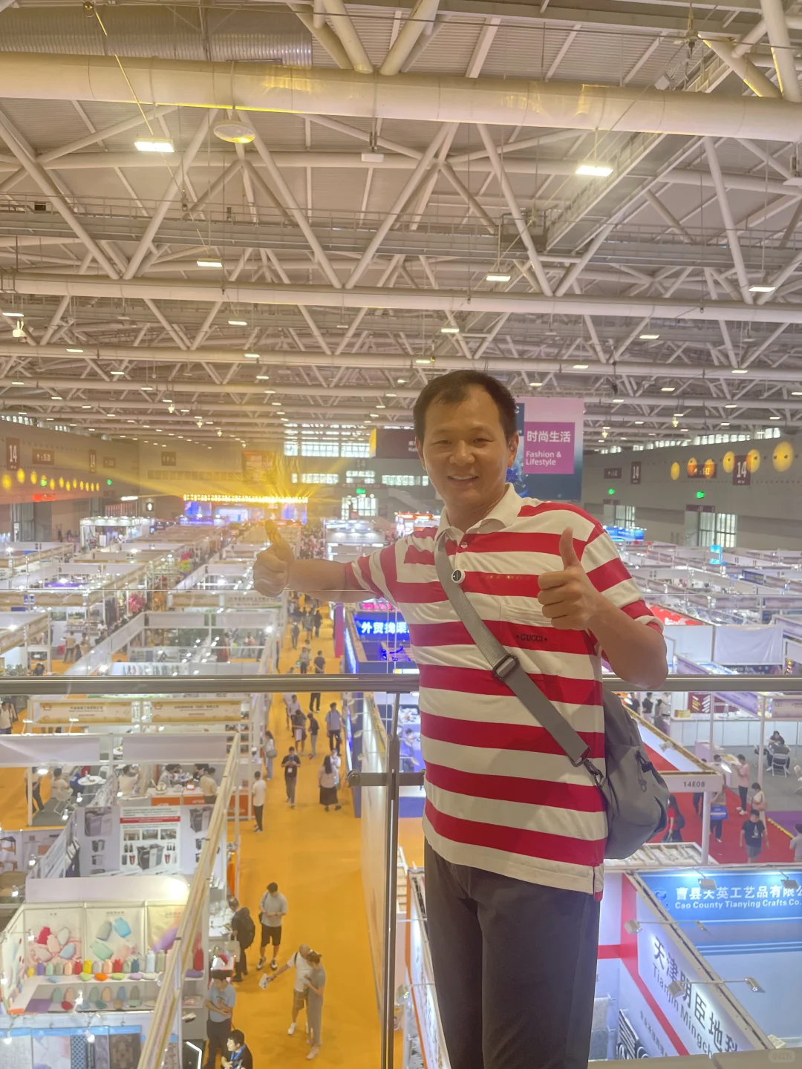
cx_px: 401
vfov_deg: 69.4
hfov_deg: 54.9
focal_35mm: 25
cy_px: 534
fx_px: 772
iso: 125
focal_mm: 5.1
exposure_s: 1/100
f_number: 1.6
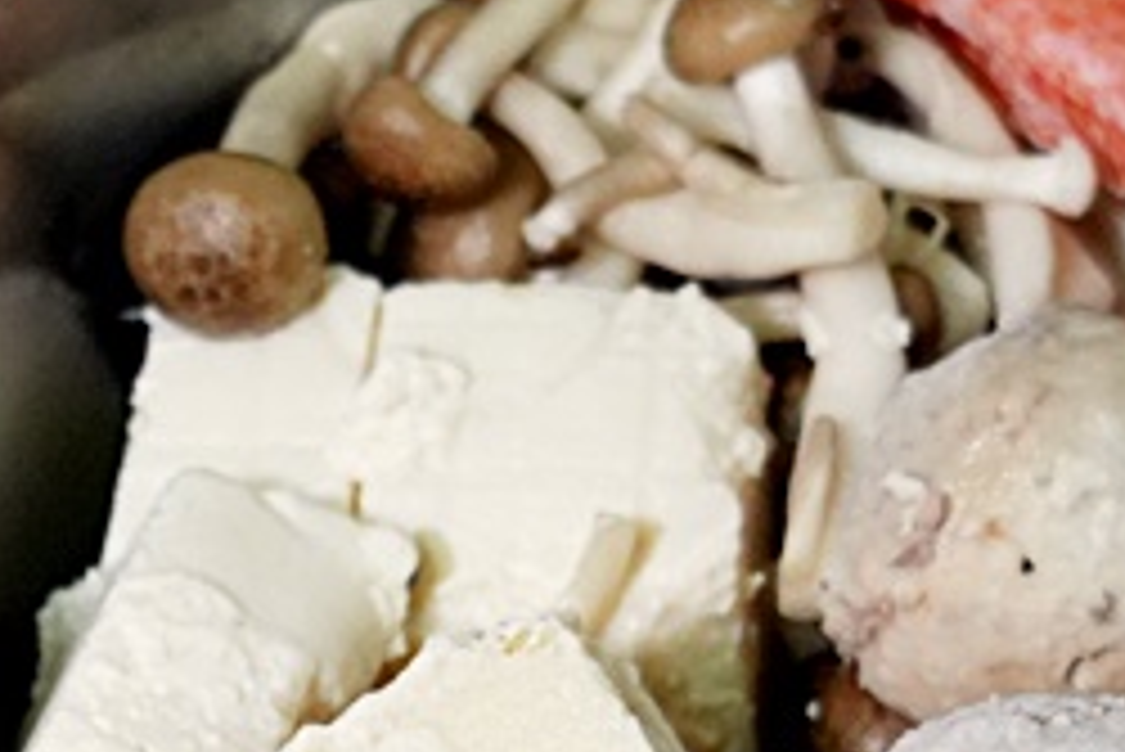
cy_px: 993
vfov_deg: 7.1
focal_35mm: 191
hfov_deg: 10.7
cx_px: 130
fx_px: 5972
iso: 3200
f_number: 5.6
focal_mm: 46
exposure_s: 1/160
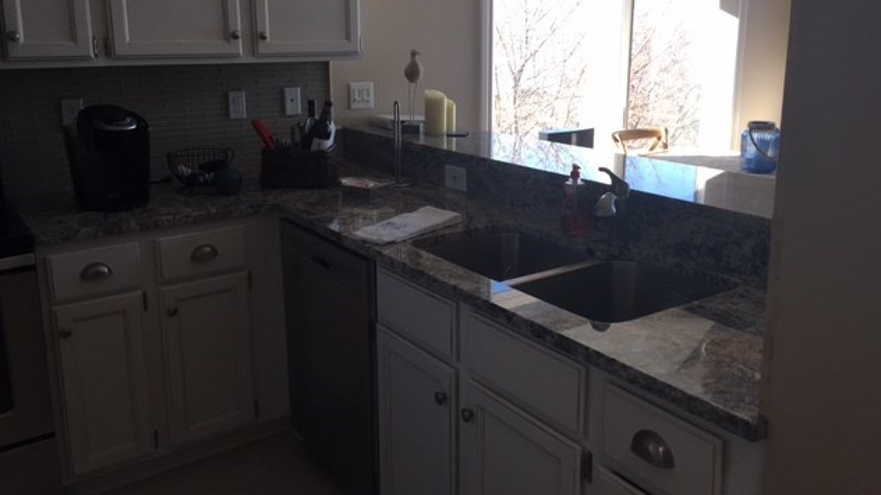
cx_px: 439
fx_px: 747
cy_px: 185
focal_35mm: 32
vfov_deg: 36.4
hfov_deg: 61.0
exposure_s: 1/120
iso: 40
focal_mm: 4.15
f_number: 2.2
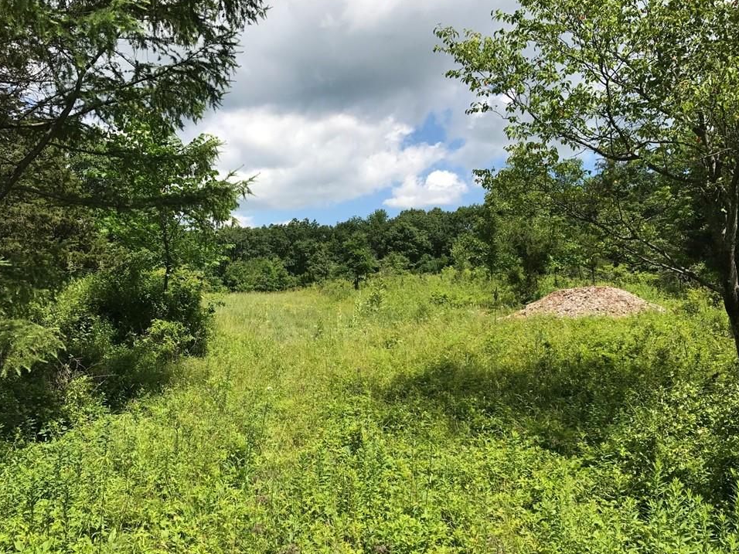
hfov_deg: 60.0
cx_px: 366
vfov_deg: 46.8
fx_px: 640
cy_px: 291
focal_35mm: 30
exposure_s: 1/1953
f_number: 1.8
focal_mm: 3.99
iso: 20
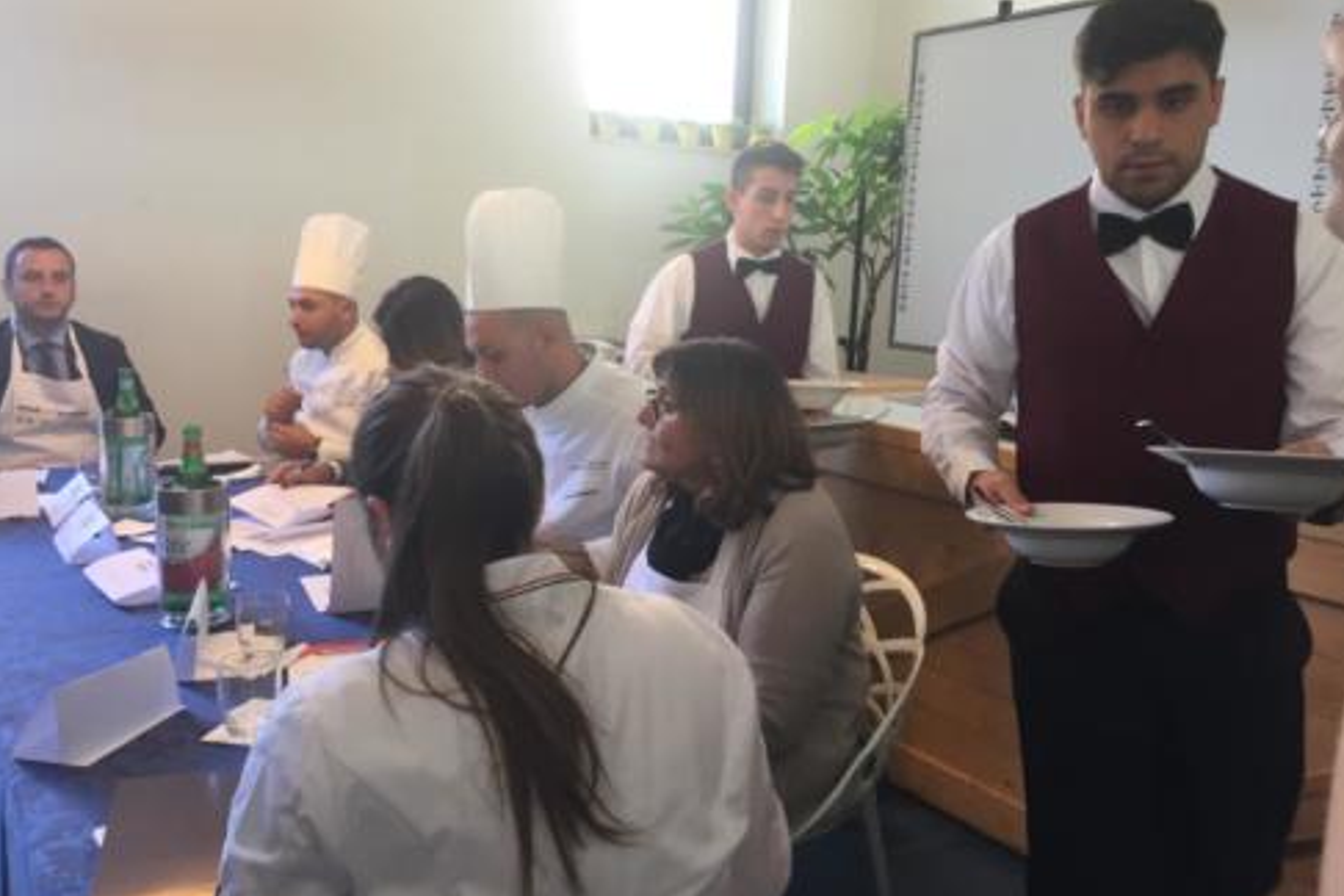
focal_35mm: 31
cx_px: 683
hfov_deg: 60.3
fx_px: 1157
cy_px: 422
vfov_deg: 42.3
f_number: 2.2
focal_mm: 4.15
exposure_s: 1/33
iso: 32
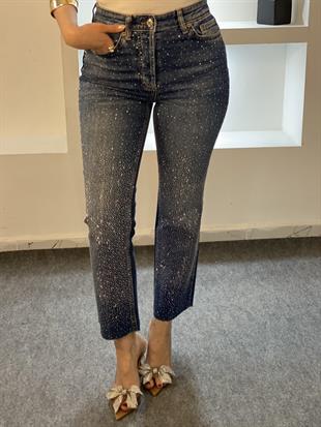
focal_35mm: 52
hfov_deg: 28.0
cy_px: 214
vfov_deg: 36.8
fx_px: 643
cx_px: 160
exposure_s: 1/33
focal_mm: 6
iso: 250
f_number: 2
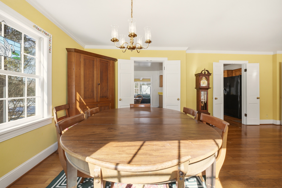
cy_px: 94
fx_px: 117
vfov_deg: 77.3
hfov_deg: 100.4
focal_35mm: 15
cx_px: 141
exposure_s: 1/4000
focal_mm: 10
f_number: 6.3
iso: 800
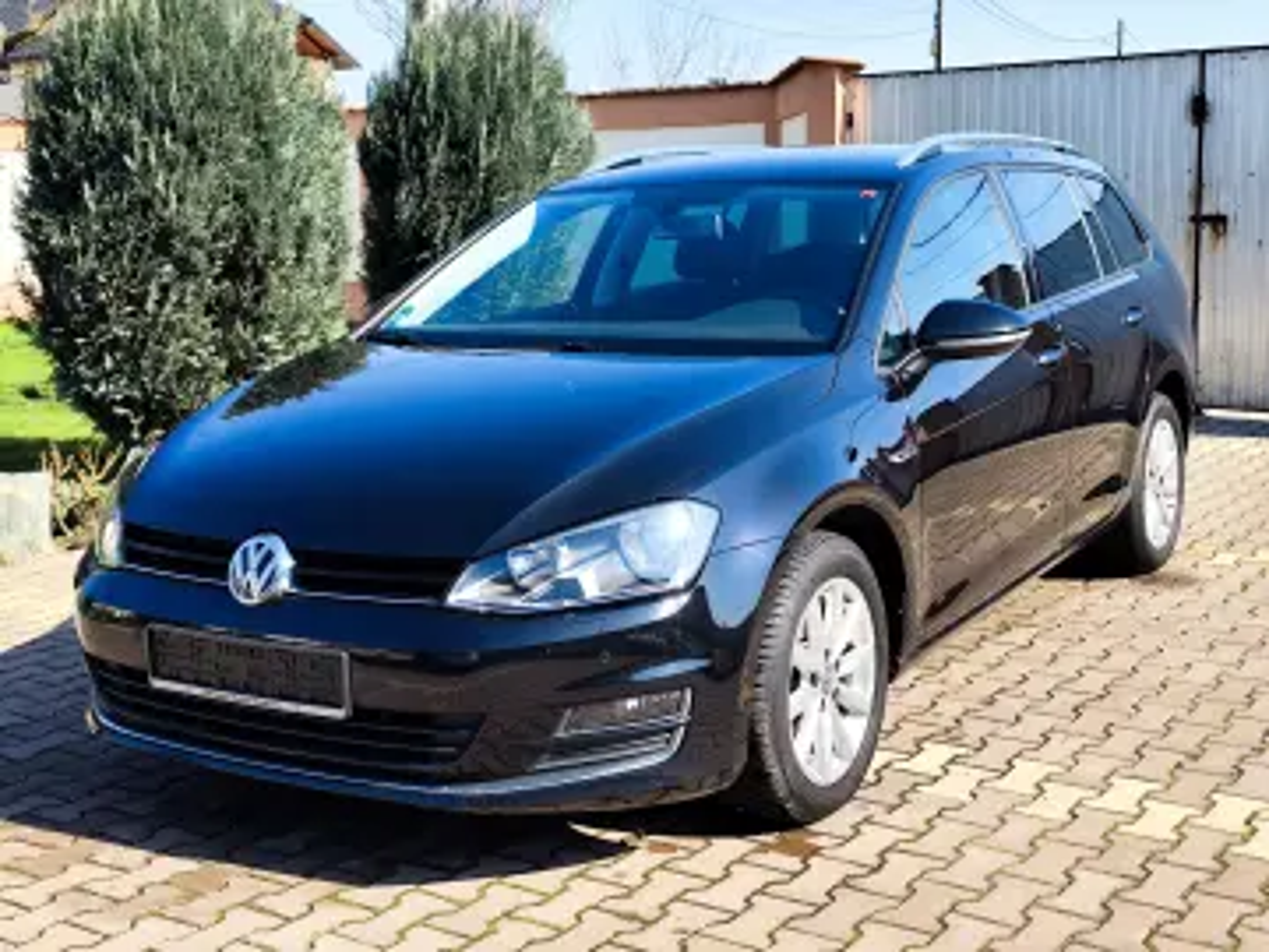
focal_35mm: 46
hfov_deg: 41.2
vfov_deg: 31.5
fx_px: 1686
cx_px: 634
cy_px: 476
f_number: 1.65
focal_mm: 6.14
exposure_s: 1/594
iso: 50
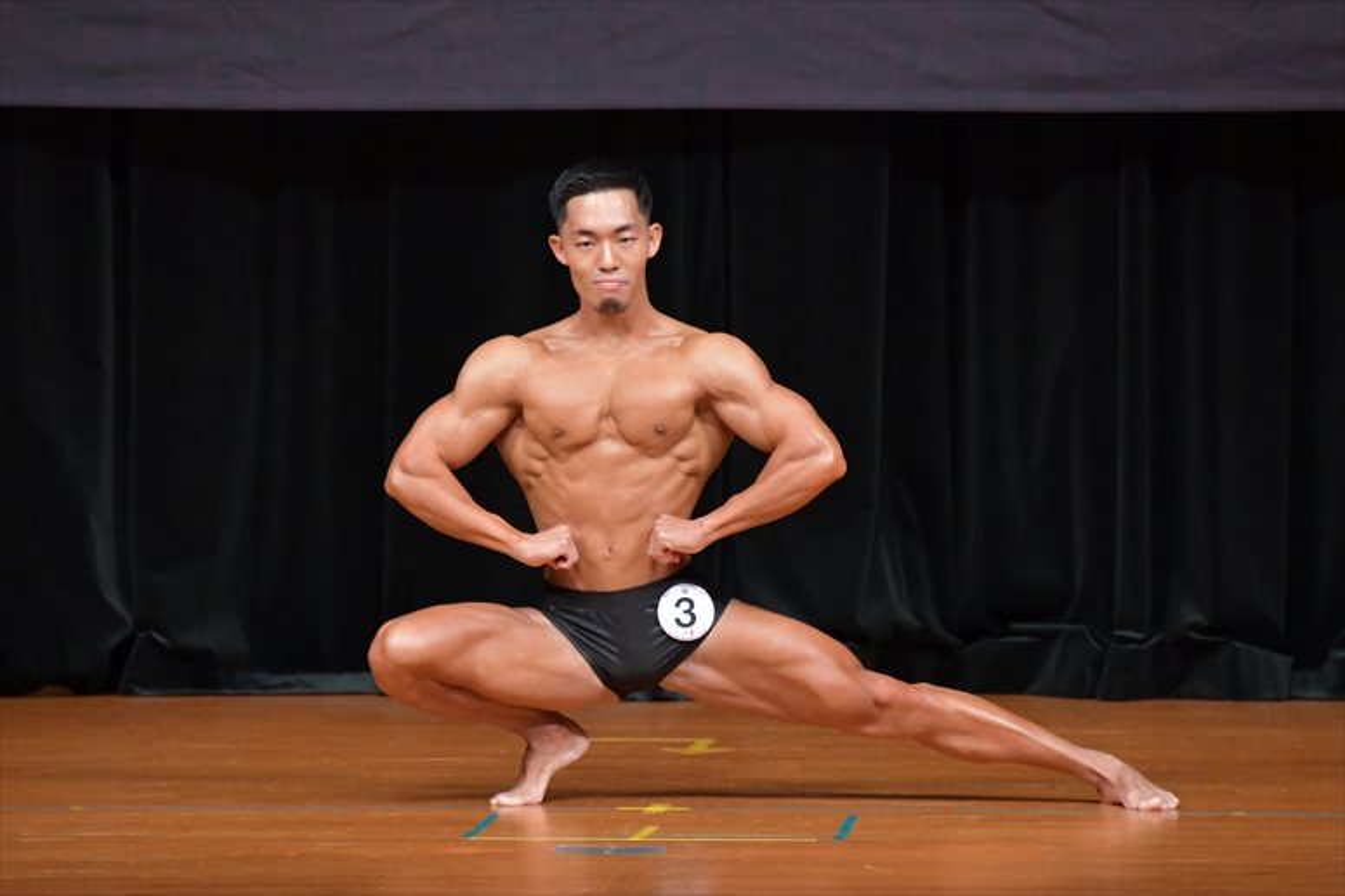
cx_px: 672
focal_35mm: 450
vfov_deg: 3.1
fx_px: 16805
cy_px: 448
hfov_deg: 4.6
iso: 5000
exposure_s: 1/400
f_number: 5.6
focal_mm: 300
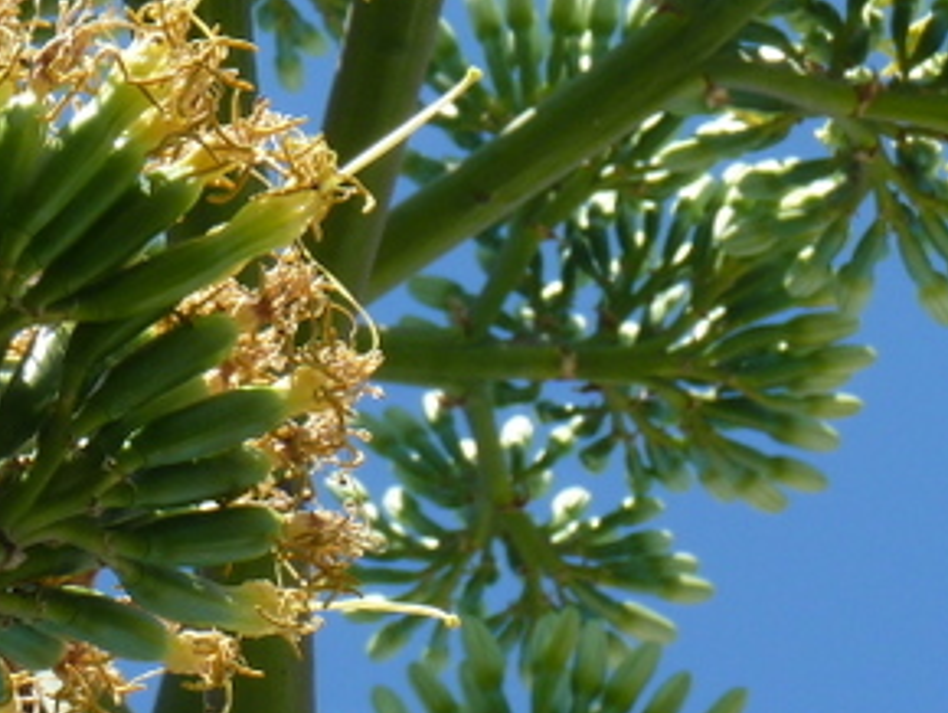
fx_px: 11704
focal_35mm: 427
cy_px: -23
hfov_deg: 4.6
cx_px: -415
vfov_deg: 3.5
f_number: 5
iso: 100
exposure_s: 1/320
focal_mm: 23
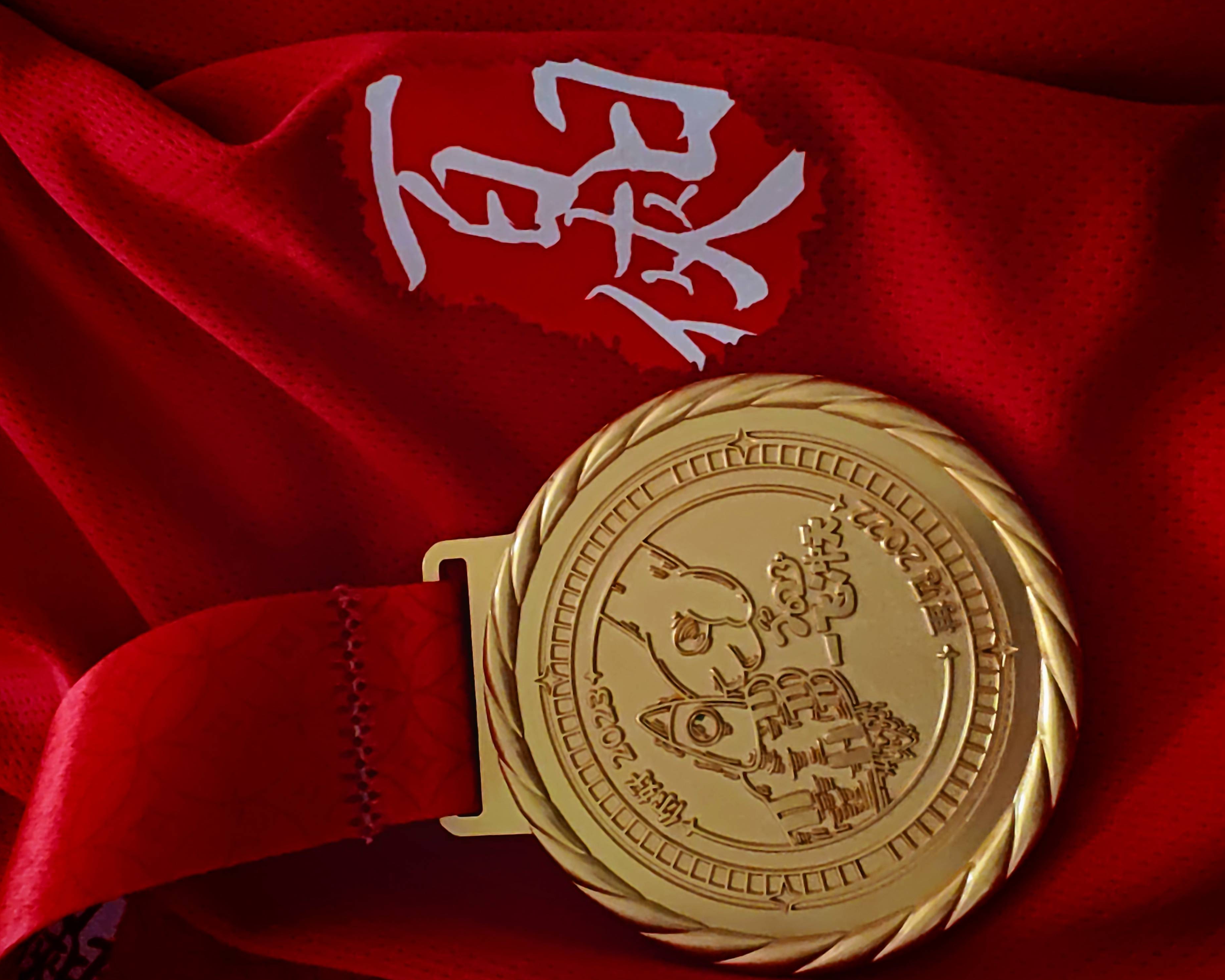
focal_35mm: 28
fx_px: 1015
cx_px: 636
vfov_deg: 51.5
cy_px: 499
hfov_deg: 62.2
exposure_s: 1/33.3
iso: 842
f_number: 2
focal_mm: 1.82
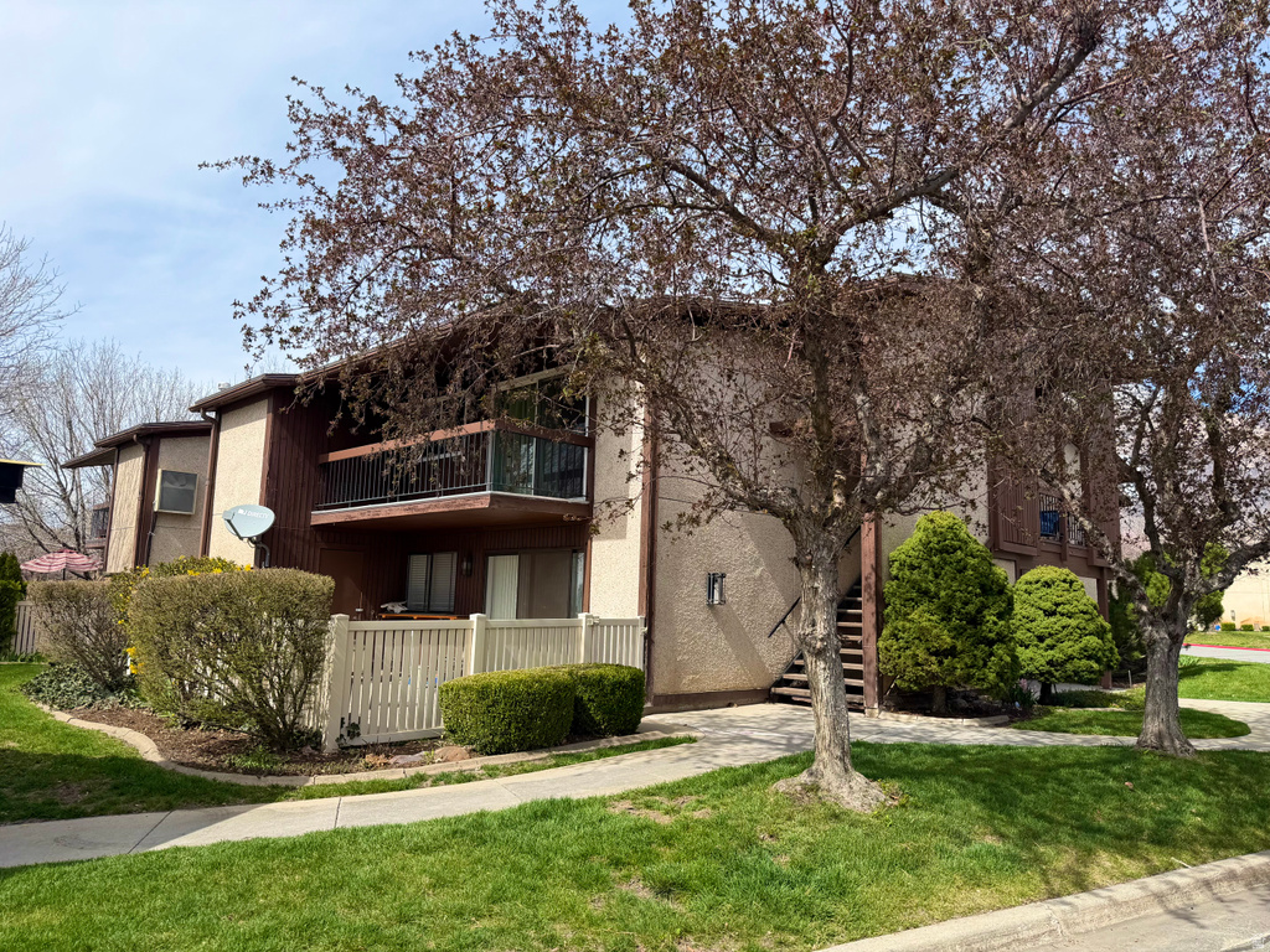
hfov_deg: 71.6
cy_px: 476
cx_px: 635
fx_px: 881
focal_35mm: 24
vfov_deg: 56.8
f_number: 1.78
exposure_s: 1/2801
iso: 80
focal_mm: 6.76
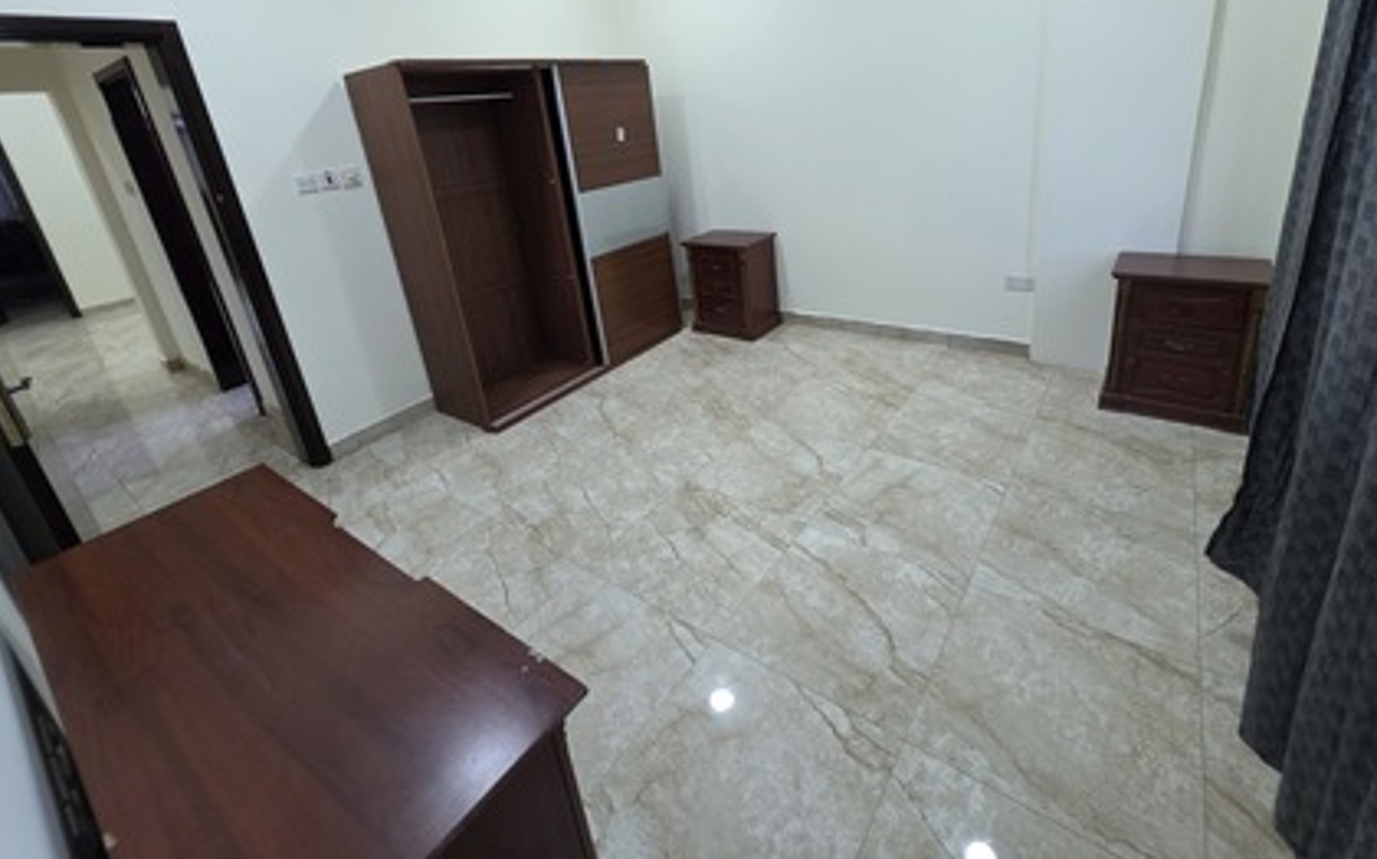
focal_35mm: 15
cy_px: 303
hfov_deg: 101.4
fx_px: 563
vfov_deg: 73.0
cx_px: 726
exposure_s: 1/100
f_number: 1.9
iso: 320
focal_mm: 2.2
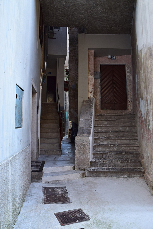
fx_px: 172
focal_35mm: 27
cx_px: 76
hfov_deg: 48.0
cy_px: 114
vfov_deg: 67.4
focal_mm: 18
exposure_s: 1/40
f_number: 7.1
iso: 400
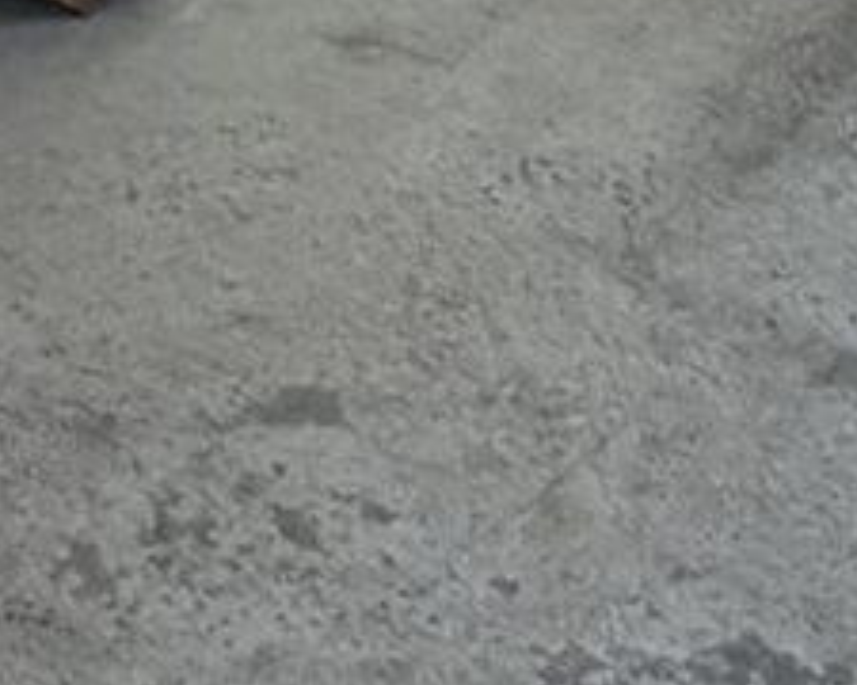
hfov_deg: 13.4
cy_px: -887
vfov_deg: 9.9
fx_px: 3551
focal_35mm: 140
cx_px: -198
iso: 50
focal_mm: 2.22
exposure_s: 1/233
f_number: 2.2
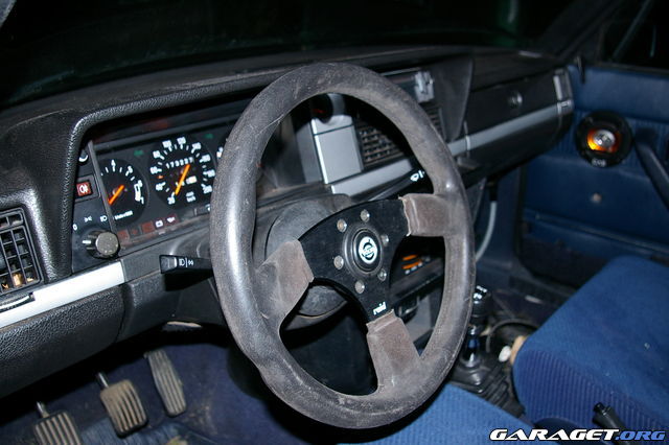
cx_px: 334
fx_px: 631
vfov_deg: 38.8
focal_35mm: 34
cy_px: 222
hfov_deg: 55.8
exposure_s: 1/60
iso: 400
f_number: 4
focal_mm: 23
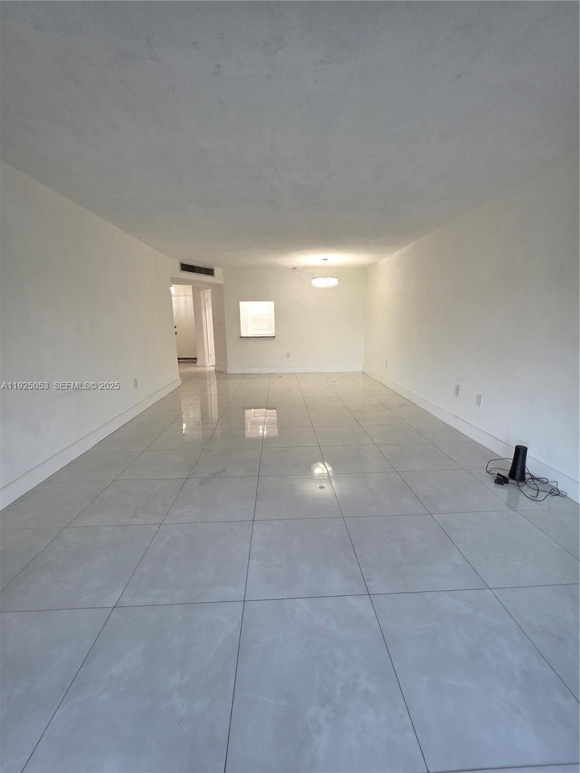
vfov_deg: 106.2
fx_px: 290
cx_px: 290
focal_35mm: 13
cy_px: 386
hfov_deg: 89.9
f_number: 1.9
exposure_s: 1/120
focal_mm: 2.2
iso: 250
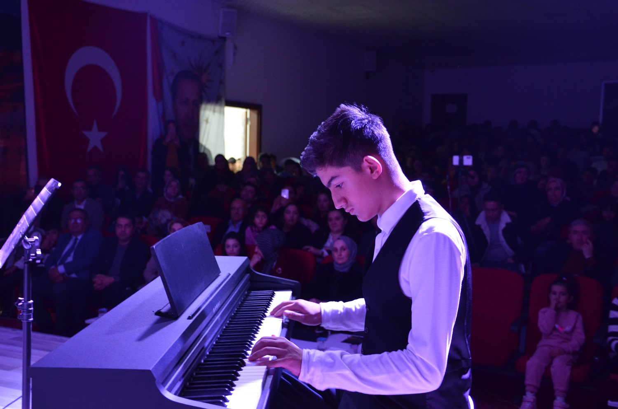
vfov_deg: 29.7
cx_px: 309
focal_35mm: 45
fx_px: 771
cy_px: 204
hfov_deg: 43.7
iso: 1600
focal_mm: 30
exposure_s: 1/15
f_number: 4
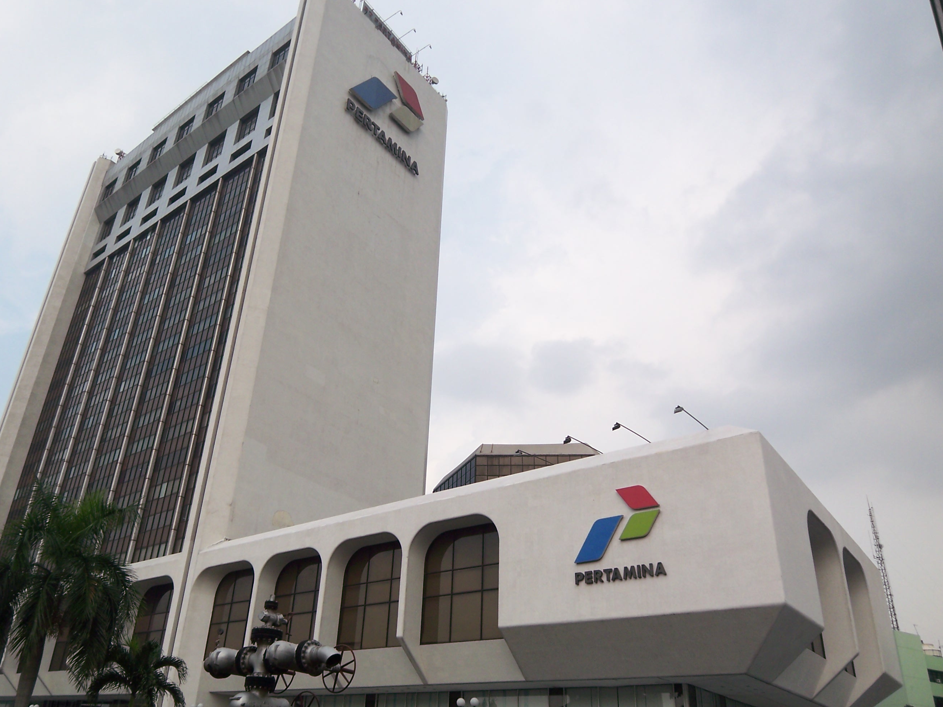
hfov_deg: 65.1
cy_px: 385
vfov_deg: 51.3
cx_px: 417
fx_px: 736
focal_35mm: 27
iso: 50
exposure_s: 1/320
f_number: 2.8
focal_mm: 3.8
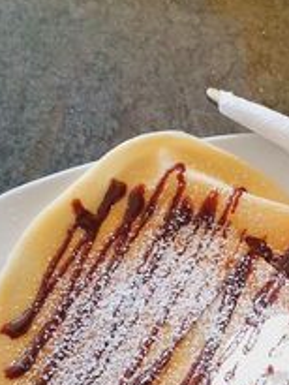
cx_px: 295
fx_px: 600
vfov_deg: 33.3
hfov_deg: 25.6
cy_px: 359
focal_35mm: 54
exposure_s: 1/100
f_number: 2.4
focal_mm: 4.32
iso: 200
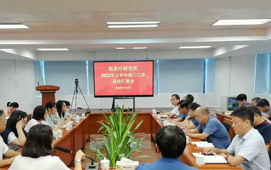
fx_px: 288
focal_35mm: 39
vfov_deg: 32.4
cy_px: 118
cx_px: 124
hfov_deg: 50.3
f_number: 1.8
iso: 200
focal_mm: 5.3
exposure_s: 1/33.3
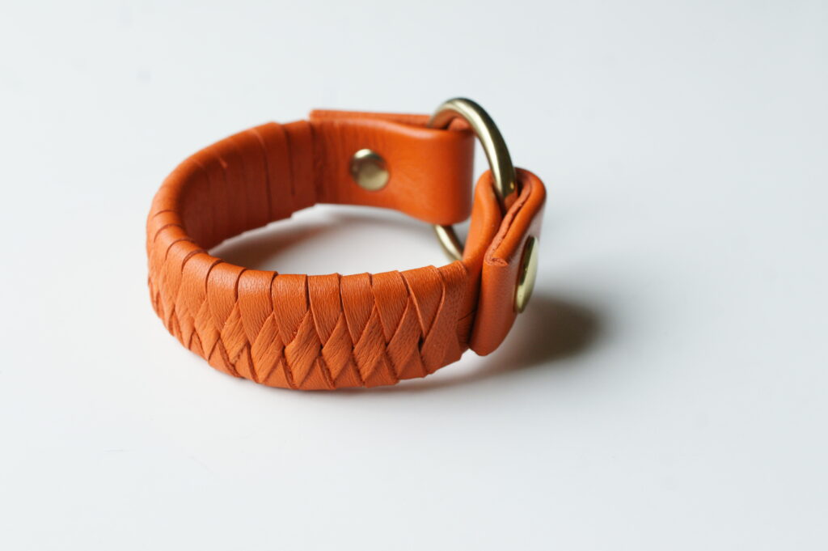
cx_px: 414
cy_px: 276
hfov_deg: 37.9
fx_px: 1206
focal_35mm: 52
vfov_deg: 25.7
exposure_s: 1/60
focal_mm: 35
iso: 500
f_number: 7.1
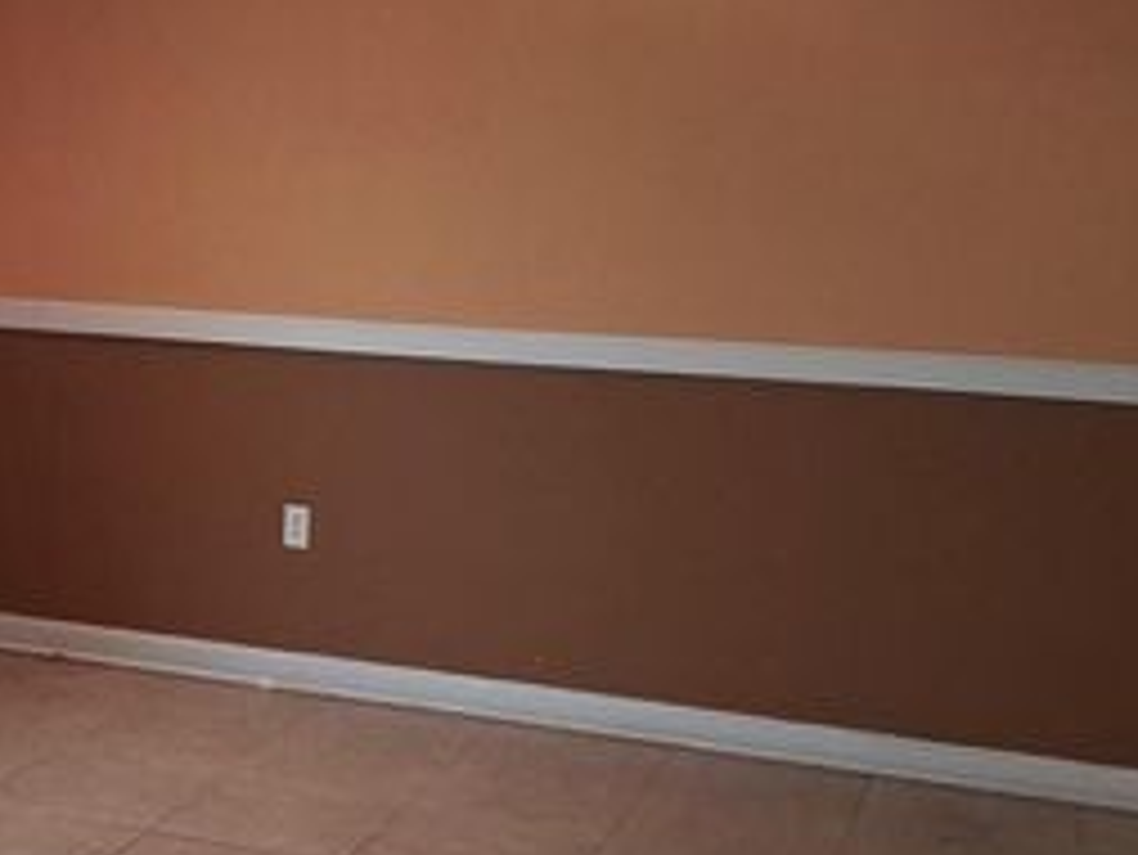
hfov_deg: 30.3
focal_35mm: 61
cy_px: 542
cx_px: 108
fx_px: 2006
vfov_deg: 24.0
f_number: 1.8
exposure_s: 1/60
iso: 320
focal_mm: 3.98
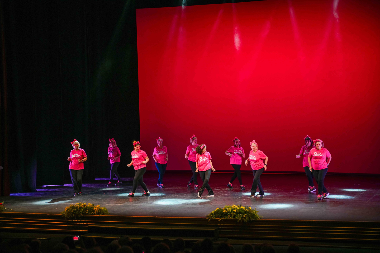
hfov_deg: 28.8
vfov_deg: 19.4
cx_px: 190
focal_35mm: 70
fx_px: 739
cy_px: 126
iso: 500
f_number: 2.5
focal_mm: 70
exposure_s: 1/320
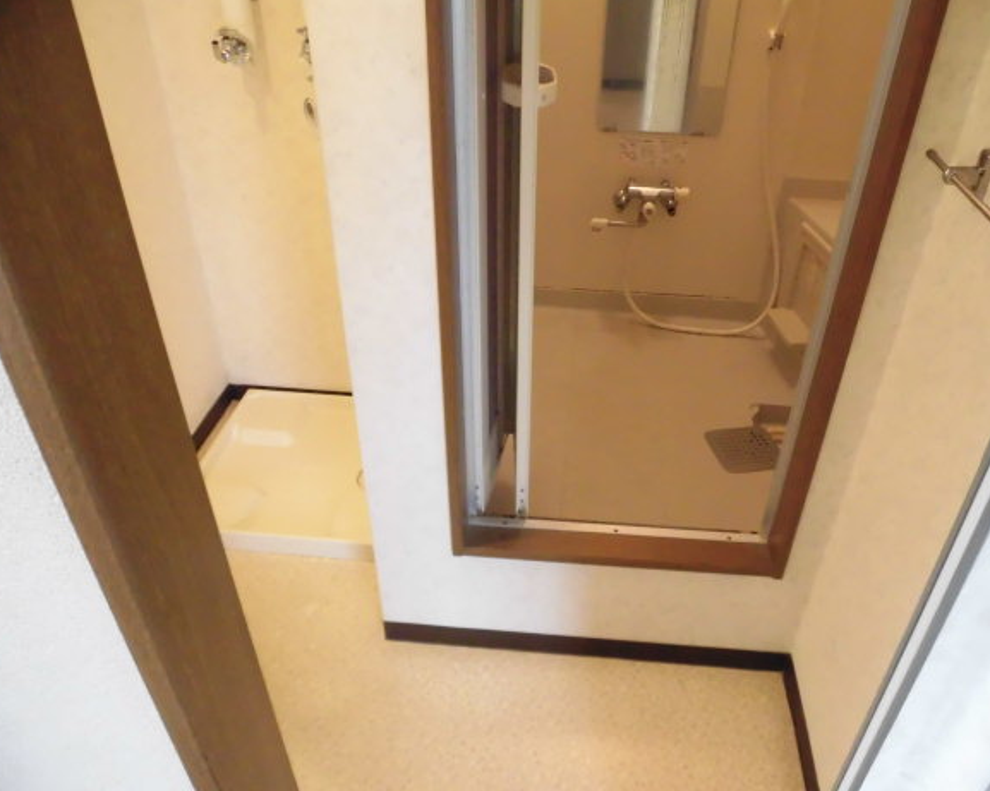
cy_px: 407
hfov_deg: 66.0
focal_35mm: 26
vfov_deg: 54.9
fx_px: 761
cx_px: 523
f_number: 3.1
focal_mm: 4.3
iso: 800
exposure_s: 1/80
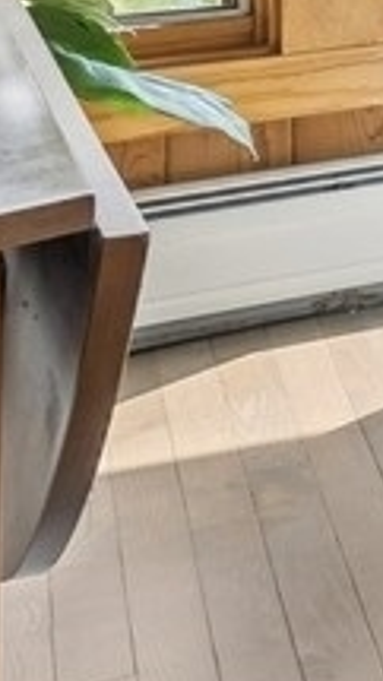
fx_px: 2112
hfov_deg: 5.8
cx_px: 2089
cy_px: -405
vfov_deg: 16.3
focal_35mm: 117
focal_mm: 15
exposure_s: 1/30
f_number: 9.5
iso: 200
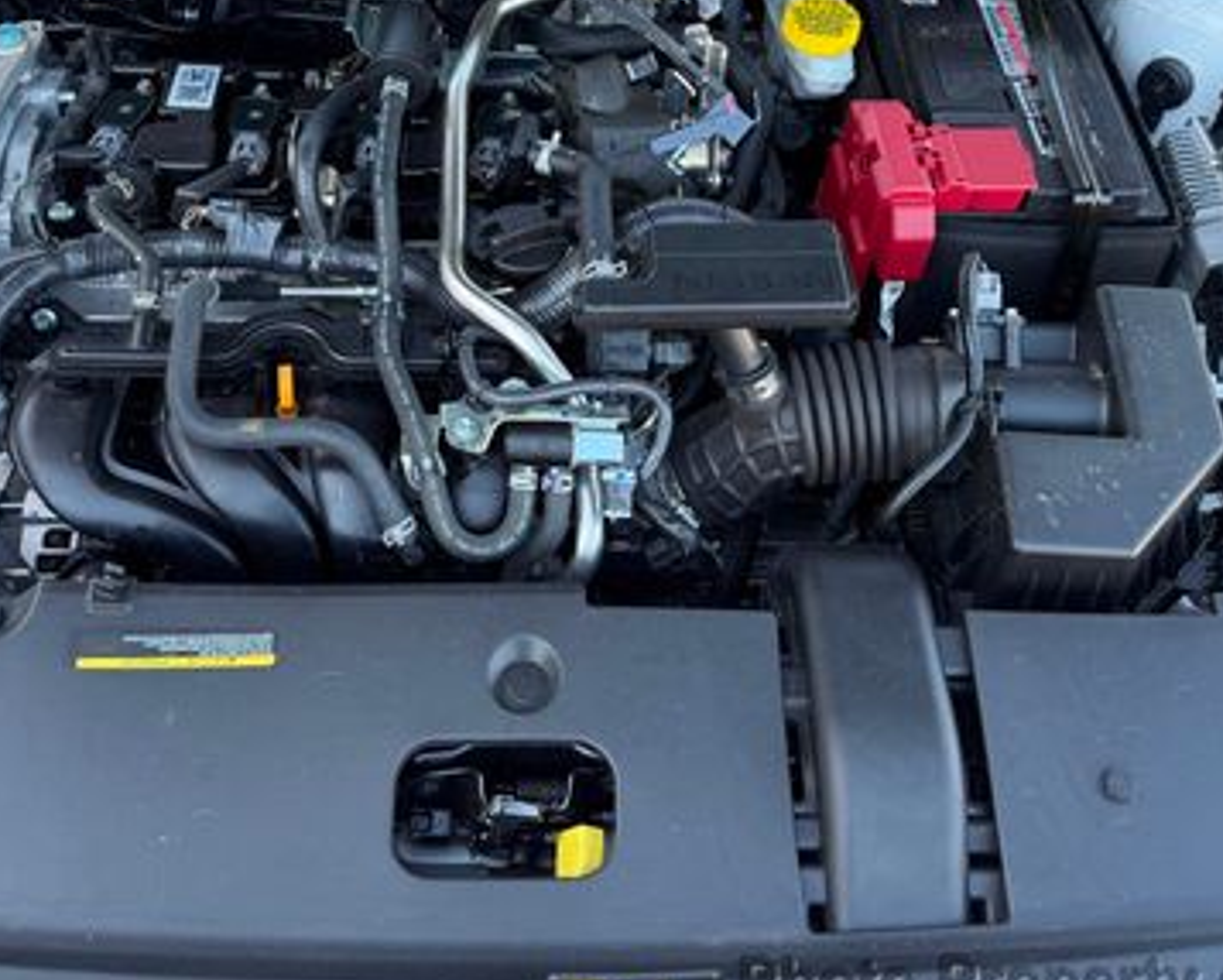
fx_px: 1521
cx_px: 576
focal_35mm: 42
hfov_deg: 43.8
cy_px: 233
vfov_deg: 34.9
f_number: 1.78
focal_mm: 6.76
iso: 80
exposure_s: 1/172
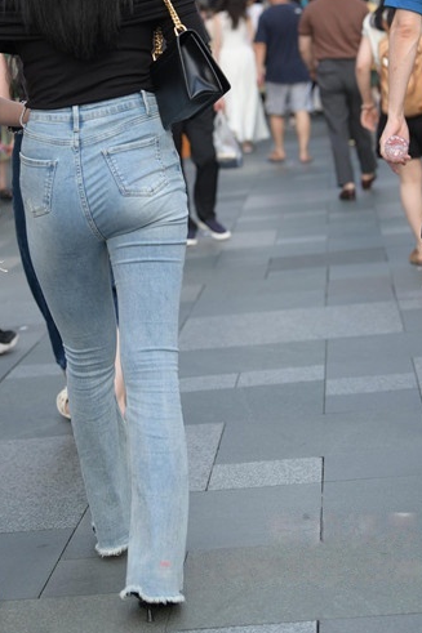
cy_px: 227
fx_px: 1883
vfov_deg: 19.1
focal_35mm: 107
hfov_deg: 12.8
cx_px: 132
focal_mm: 70
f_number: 4
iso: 400
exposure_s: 1/640
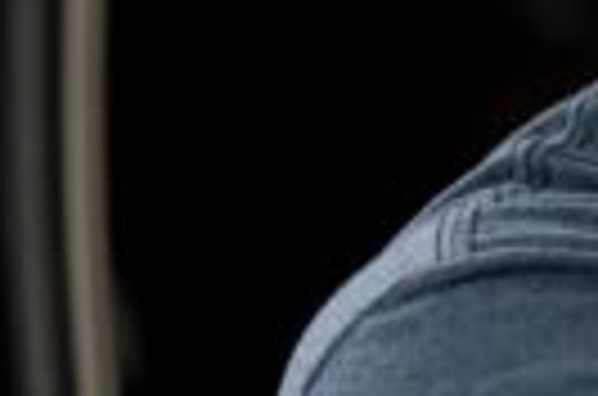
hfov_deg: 8.0
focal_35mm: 224
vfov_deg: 6.1
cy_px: 54
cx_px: 1722
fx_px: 3712
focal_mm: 22
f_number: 2.8
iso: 1000
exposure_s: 1/125
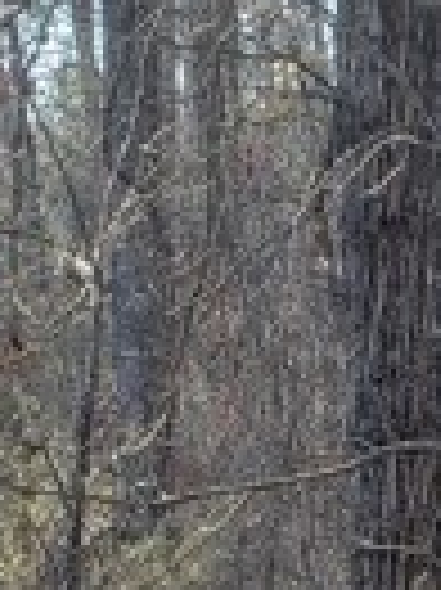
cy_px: 1148
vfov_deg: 11.7
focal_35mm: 153
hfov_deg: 9.3
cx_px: 760
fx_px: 2603
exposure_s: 1/176
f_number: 2.4
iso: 50
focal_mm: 4.3
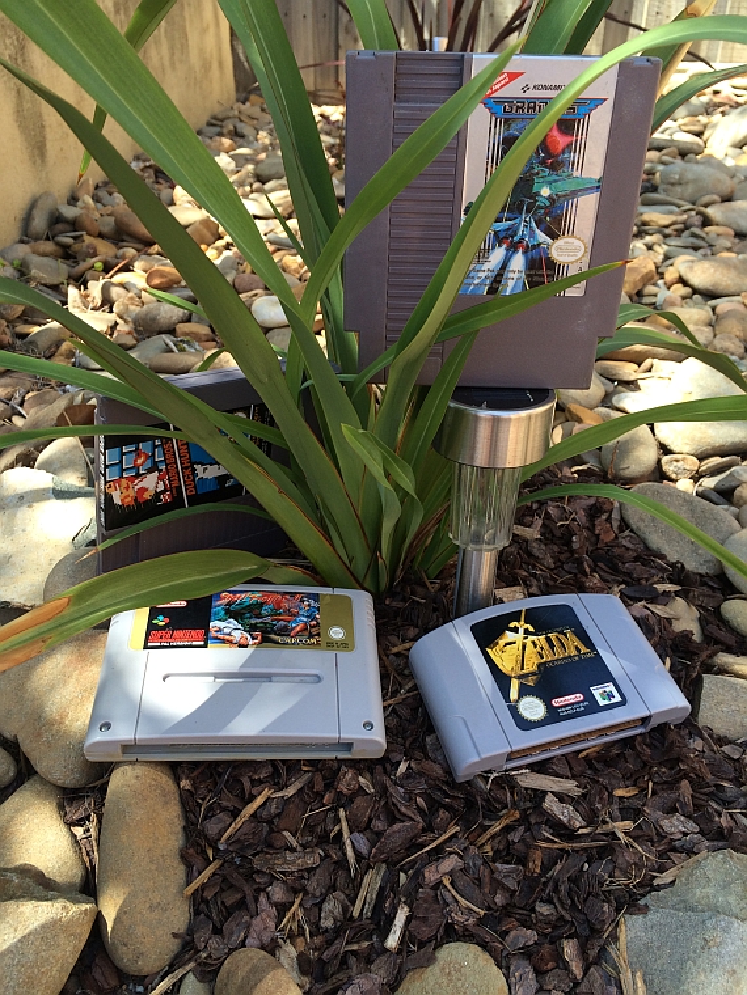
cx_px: 374
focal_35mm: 30
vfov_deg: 60.0
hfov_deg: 46.8
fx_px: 863
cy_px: 498
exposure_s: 1/204
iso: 32
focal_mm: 4.12
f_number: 2.2
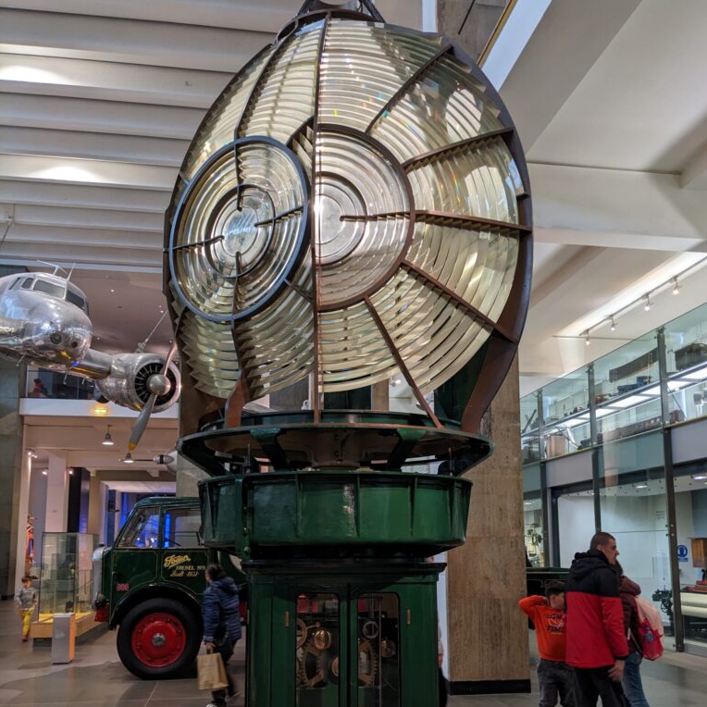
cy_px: 444
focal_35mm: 32
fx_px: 739
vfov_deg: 50.6
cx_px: 354
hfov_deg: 51.1
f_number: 1.73
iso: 120
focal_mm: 4.38
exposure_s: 1/25
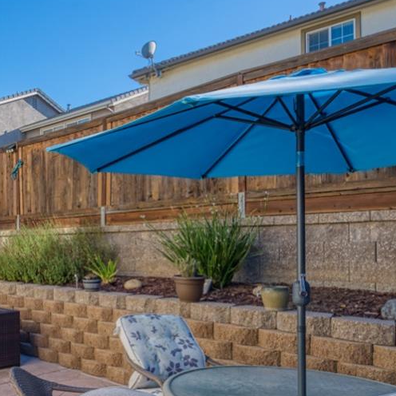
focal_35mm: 36
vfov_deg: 45.4
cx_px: 6
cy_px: 260
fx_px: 466
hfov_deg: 40.7
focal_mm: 14
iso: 400
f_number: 10
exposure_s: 1/160
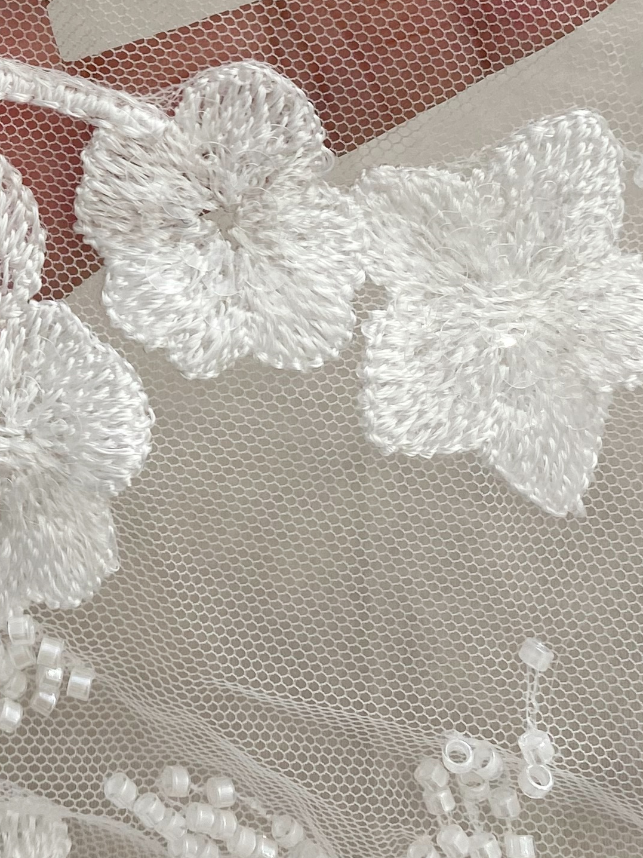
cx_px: -242
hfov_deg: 18.5
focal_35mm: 73
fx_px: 1808
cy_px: 32
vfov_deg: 25.6
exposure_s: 1/116
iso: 32
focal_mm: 4.25
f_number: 1.8
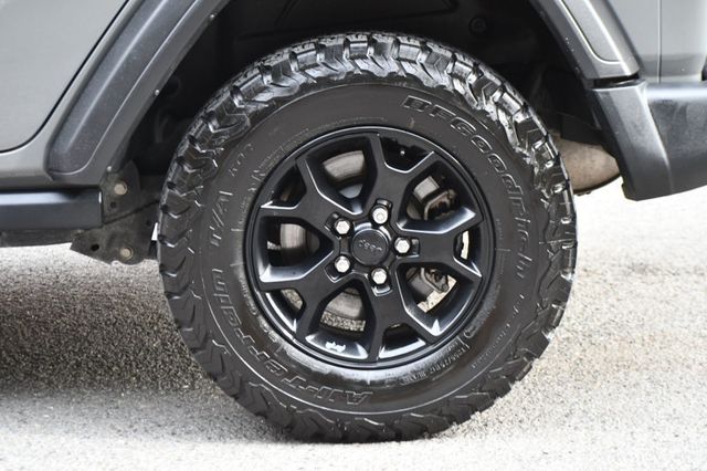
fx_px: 2061
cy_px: 236
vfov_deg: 13.0
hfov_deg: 19.5
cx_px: 354
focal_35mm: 105
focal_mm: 70
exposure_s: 1/200
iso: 800
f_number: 4.5
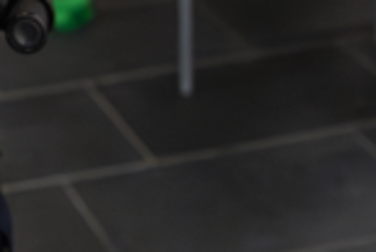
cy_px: -219
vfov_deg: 11.6
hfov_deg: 15.9
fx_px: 1139
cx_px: -300
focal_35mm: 109
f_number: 3.5
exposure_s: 1/250
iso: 12800
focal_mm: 24
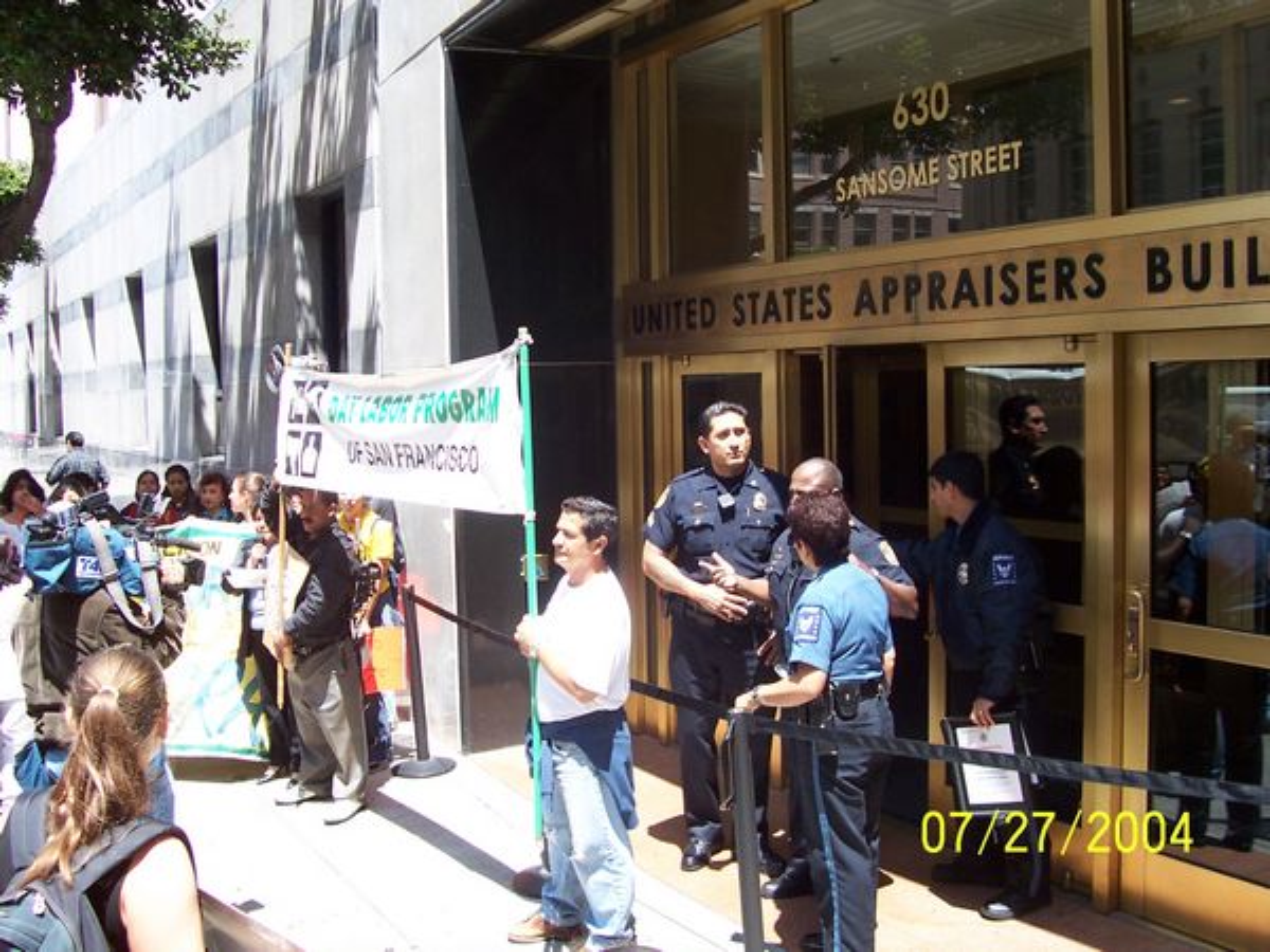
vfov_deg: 38.7
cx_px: 635
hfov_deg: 50.1
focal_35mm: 37
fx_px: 1357
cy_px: 476
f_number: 2.8
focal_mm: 5.6
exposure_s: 1/350
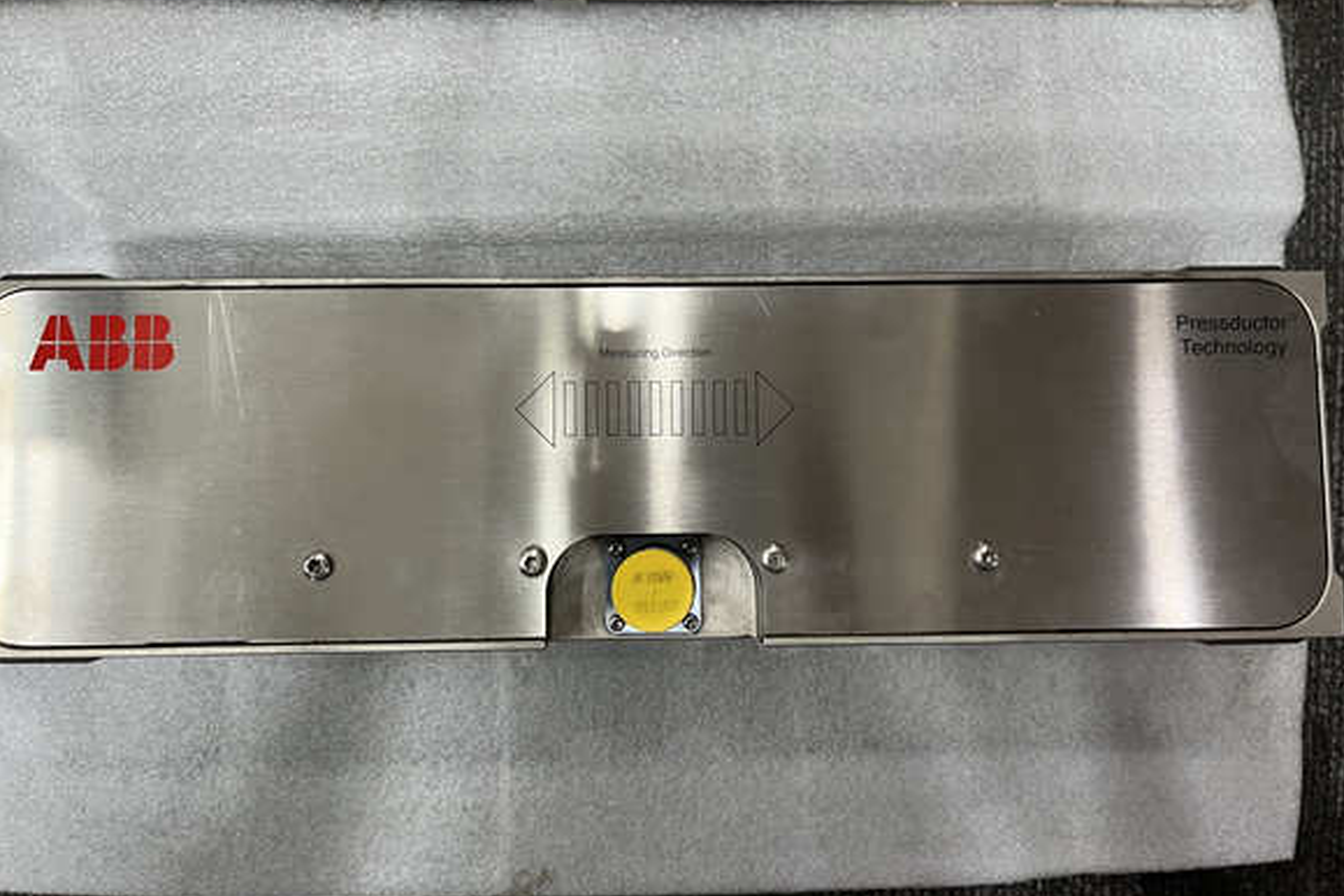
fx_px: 1045
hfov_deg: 65.5
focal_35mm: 28
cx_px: 655
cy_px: 392
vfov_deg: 46.3
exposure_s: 1/50
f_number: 1.6
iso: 80
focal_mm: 5.1
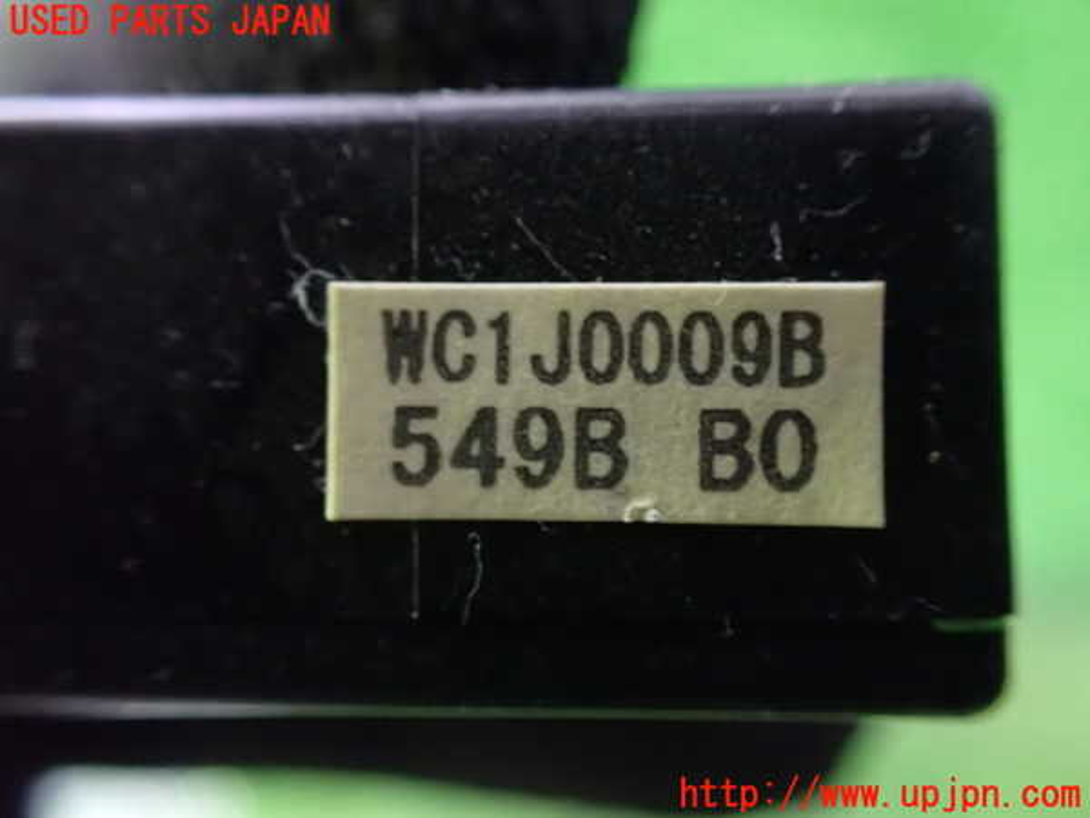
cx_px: 545
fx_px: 945
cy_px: 409
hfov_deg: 60.0
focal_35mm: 30
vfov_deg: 46.8
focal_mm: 5.4
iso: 1600
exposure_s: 1/25
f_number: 2.3
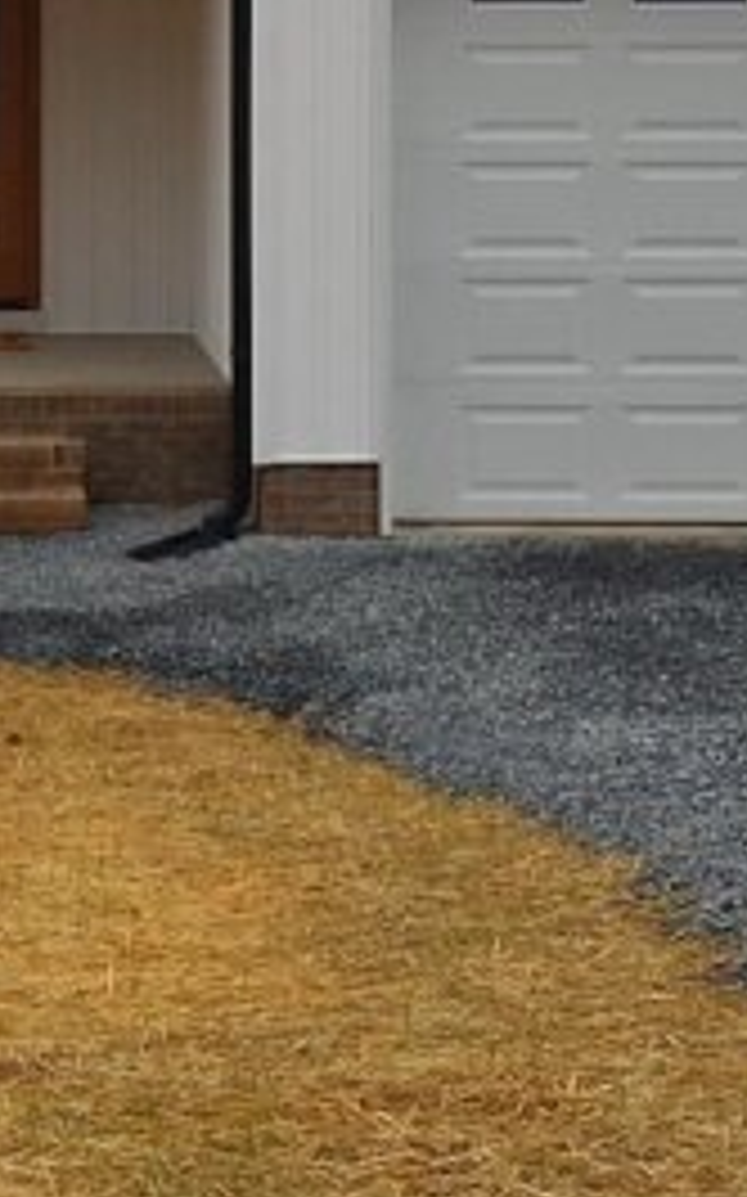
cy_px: 148
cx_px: -162
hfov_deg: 10.0
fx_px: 4206
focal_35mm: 129
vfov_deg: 16.0
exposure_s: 1/129
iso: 20
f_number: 1.8
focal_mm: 4
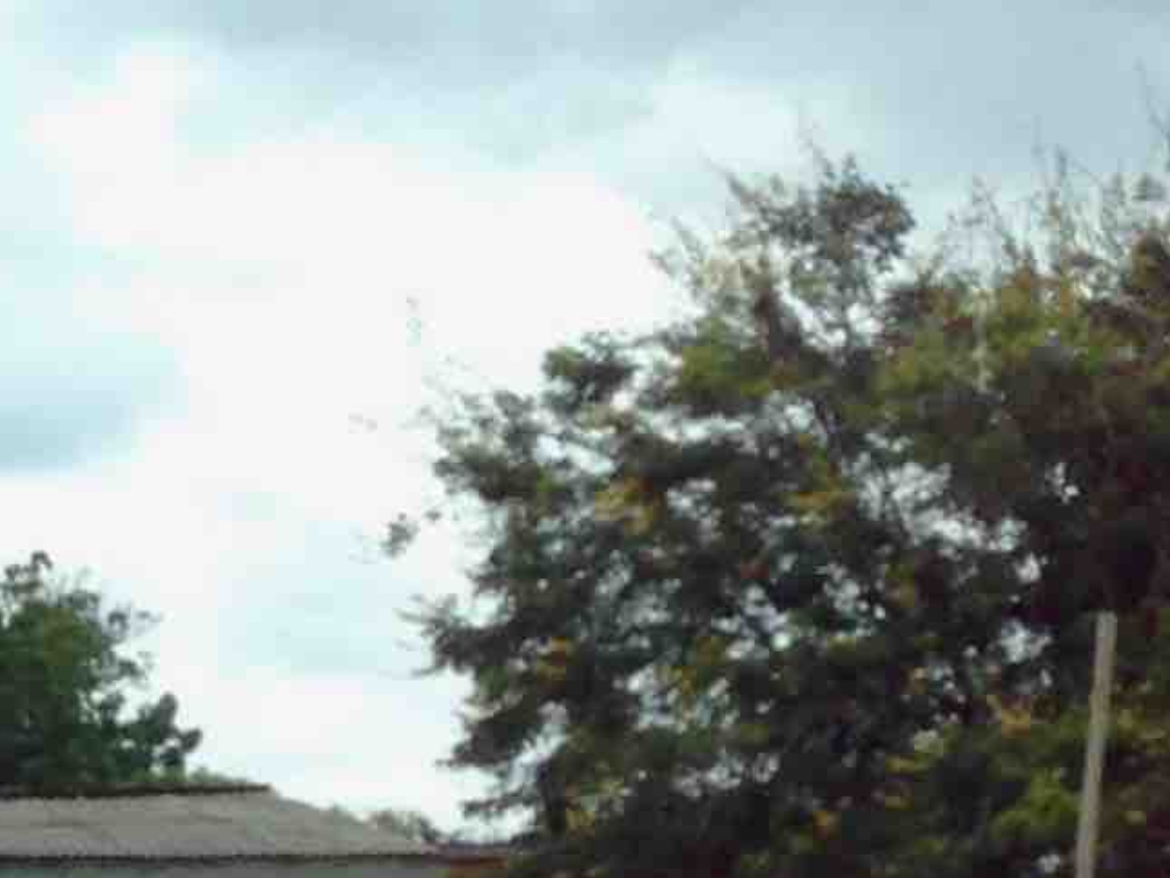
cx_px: -1611
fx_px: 5646
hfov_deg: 10.3
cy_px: 1841
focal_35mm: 167
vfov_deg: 8.4
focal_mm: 4.12
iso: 50
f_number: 2.4
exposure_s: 1/602
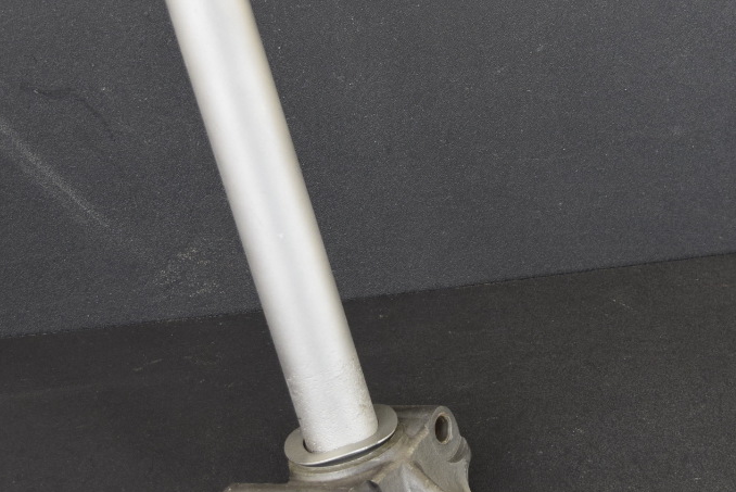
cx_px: 459
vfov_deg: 14.8
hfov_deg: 22.1
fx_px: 1882
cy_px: 129
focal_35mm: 92
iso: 560
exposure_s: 1/125
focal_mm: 26
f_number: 5.6
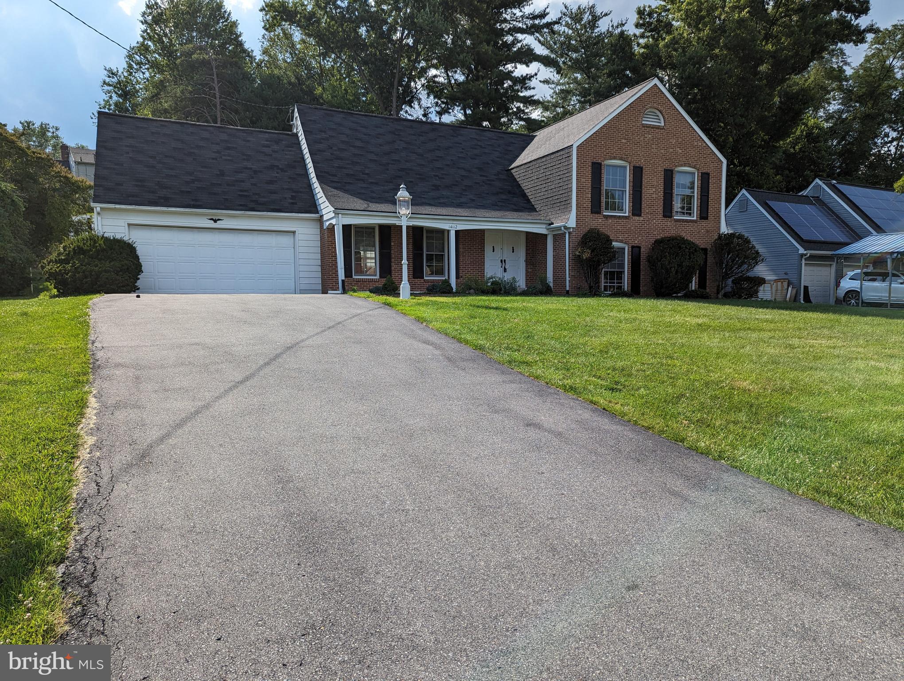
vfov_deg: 56.9
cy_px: 340
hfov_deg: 71.5
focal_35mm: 24
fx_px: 628
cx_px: 452
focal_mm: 6.81
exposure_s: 1/2358
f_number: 1.85
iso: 42
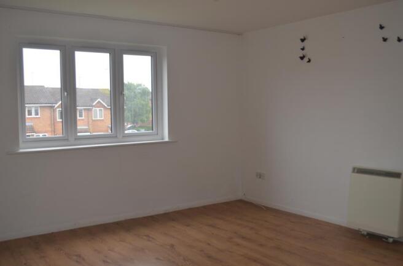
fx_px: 402
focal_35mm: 36
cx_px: 202
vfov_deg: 36.7
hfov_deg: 53.2
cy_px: 133
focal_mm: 24
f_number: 4
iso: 400
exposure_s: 1/100
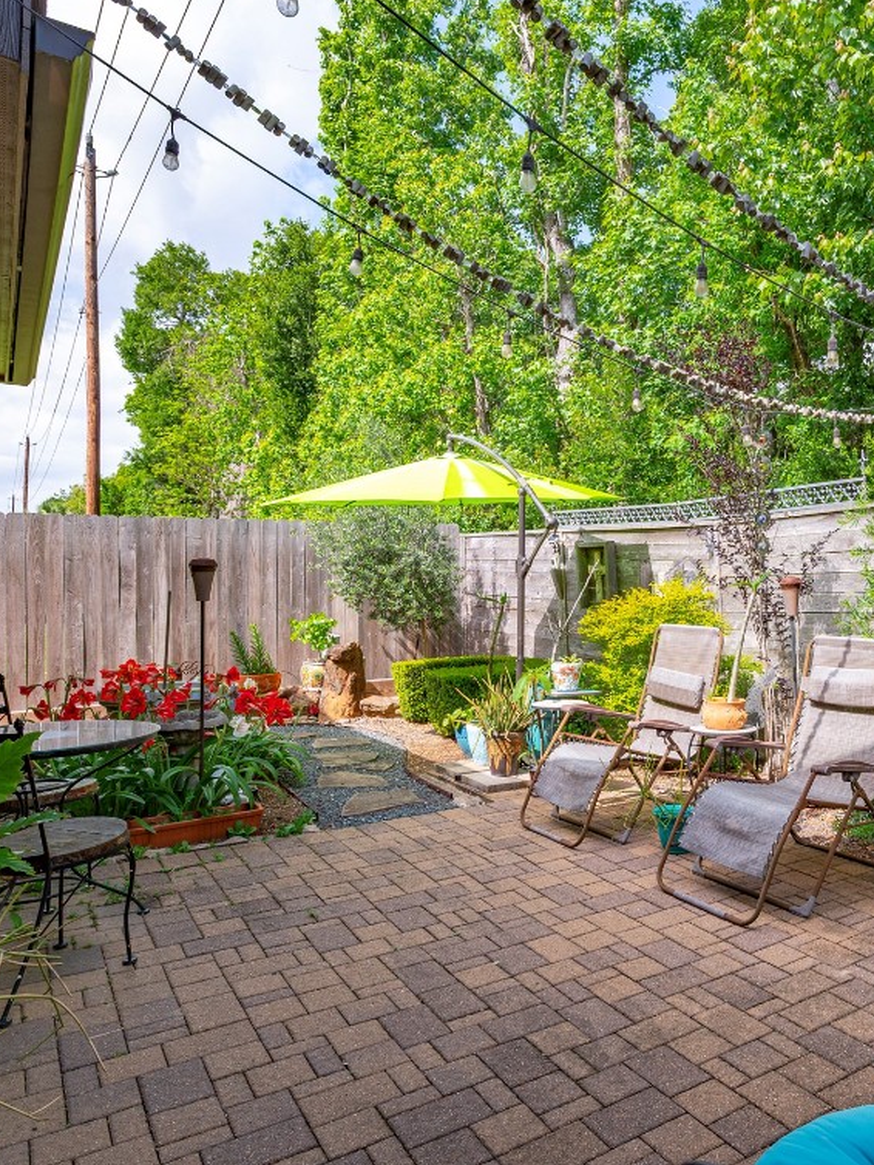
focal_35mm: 25
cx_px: 724
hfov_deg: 50.8
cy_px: 575
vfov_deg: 69.4
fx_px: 841
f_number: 10
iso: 100
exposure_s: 1/80
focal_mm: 17
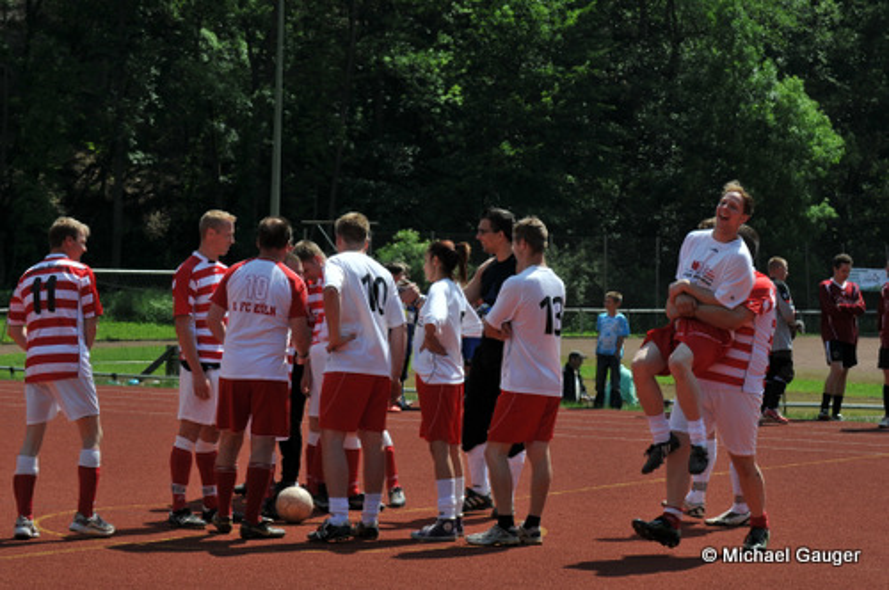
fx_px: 2590
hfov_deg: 19.5
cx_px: 444
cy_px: 295
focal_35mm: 105
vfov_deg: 13.0
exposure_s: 1/640
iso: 200
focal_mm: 70
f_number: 8
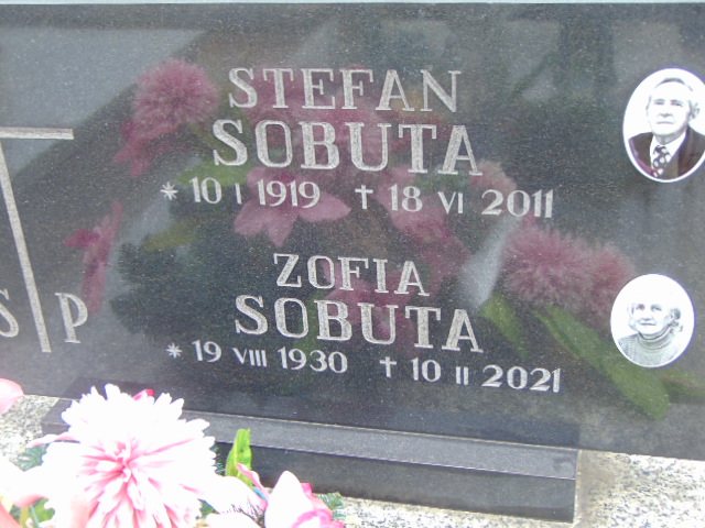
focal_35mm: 50
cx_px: 352
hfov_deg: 38.2
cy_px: 264
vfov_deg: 29.1
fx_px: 1018
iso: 80
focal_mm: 9
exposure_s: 1/80
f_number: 3.5
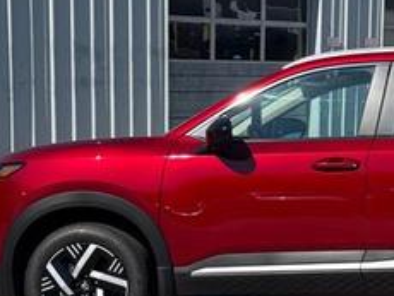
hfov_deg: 18.5
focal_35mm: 105
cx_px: 336
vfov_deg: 14.1
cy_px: 221
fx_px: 1196
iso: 64
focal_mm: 6.76
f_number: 1.78
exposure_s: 1/4049
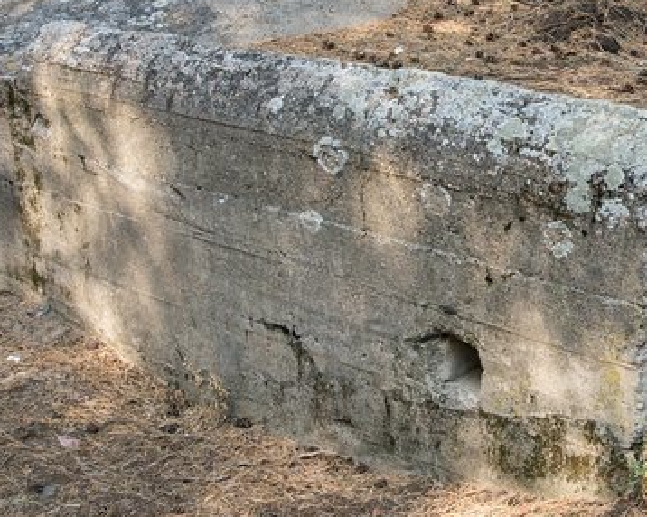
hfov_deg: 29.3
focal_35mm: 64
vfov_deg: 23.6
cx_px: 459
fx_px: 1225
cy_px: 138
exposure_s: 1/320
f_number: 5.6
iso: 400
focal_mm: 22
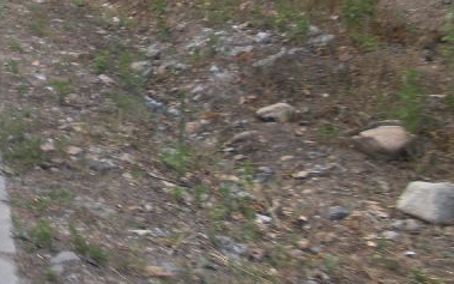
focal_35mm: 103
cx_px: -121
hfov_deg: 18.9
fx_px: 1275
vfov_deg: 12.5
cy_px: -12
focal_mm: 6.3
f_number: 3.5
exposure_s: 1/180
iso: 64
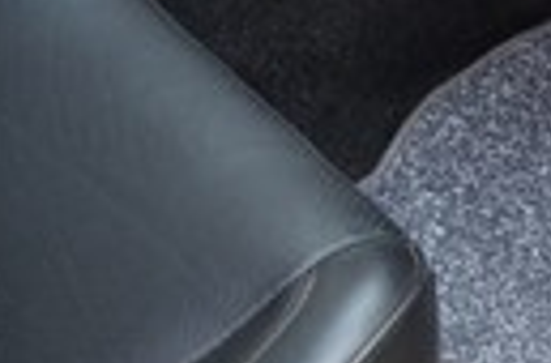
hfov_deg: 18.4
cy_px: 107
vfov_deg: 13.8
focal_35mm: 98
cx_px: 837
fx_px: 1494
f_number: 4
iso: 450
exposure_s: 1/60
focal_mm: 20
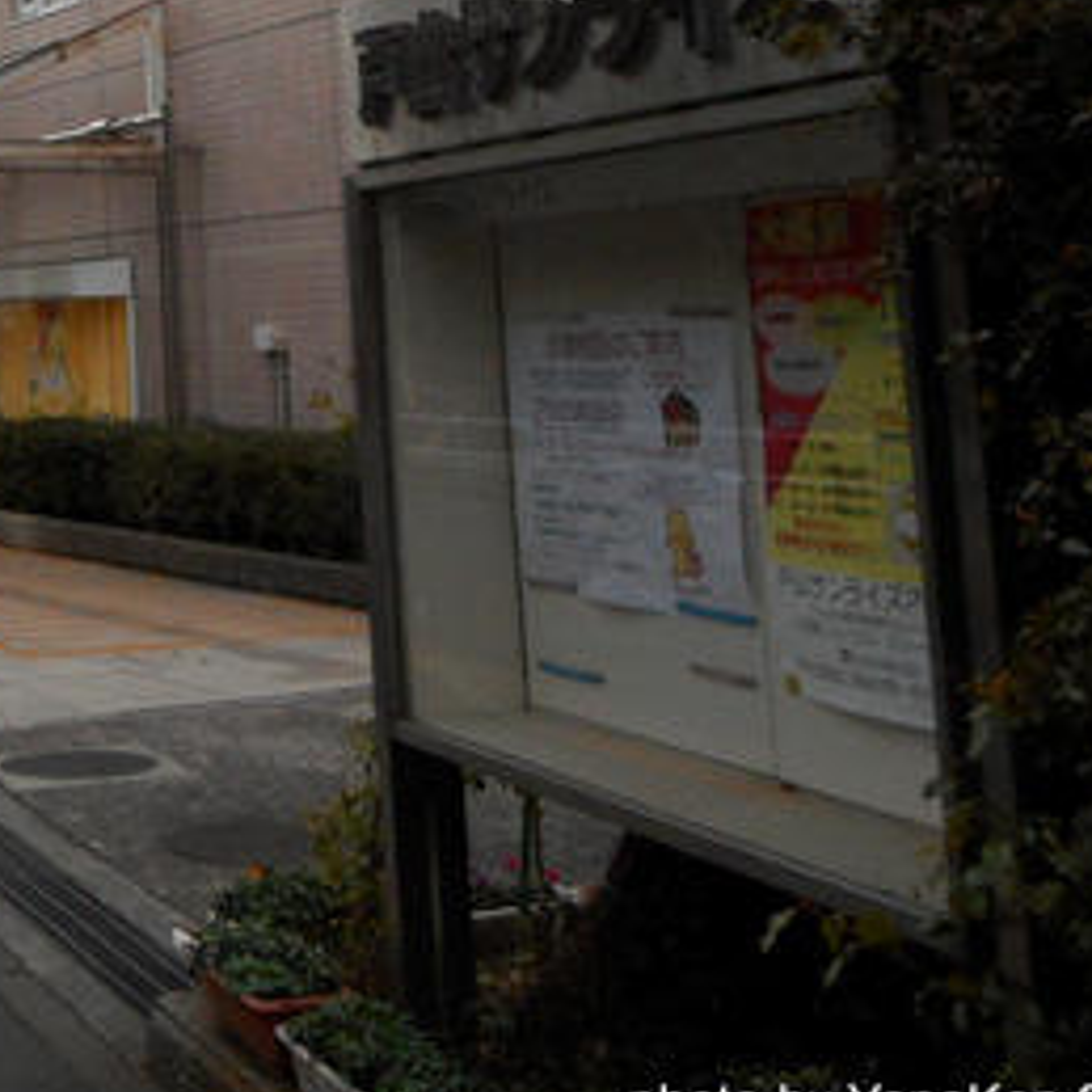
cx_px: -215
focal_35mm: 62
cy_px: 46
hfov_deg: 25.0
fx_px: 2213
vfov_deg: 26.5
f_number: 3.7
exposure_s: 1/30
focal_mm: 4.5
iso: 250
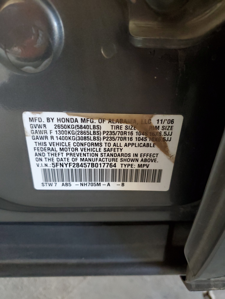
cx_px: 112
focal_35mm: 26
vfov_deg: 67.3
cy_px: 150
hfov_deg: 53.1
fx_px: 225
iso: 362
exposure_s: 1/60.2
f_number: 1.5
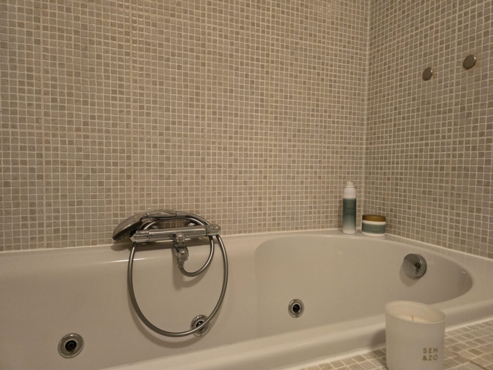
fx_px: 328
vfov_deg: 58.9
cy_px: 185
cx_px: 246
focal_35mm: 23
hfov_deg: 73.9
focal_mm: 6.3
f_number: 1.7
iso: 1600
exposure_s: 1/100
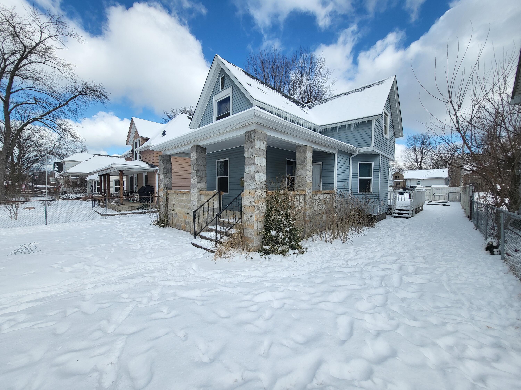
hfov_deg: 106.2
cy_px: 195
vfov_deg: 89.9
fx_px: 196
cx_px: 260
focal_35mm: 13
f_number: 2.2
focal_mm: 1.74
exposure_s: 1/1354
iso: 32
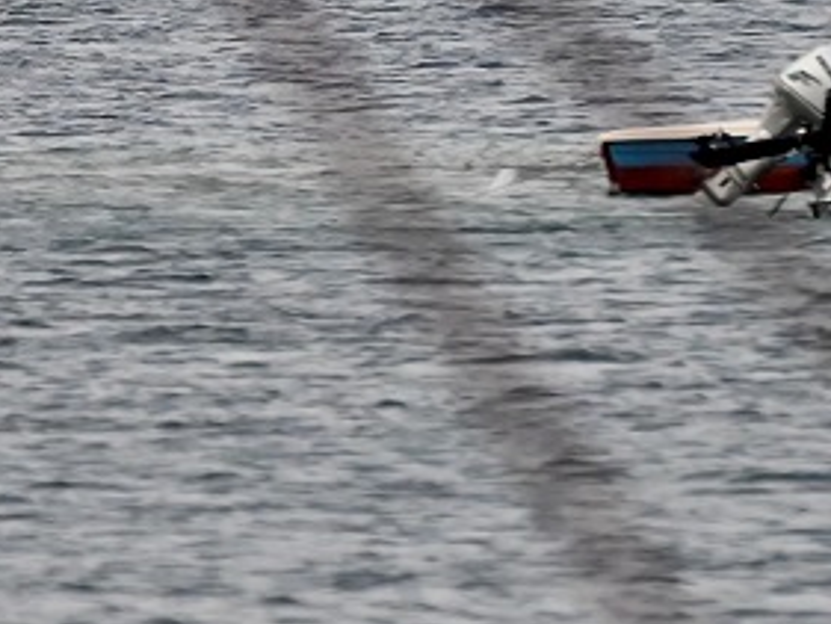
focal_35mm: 1283
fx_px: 30813
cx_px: -213
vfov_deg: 1.2
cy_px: -1
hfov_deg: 1.5
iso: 3200
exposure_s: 1/500
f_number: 5.6
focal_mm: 250
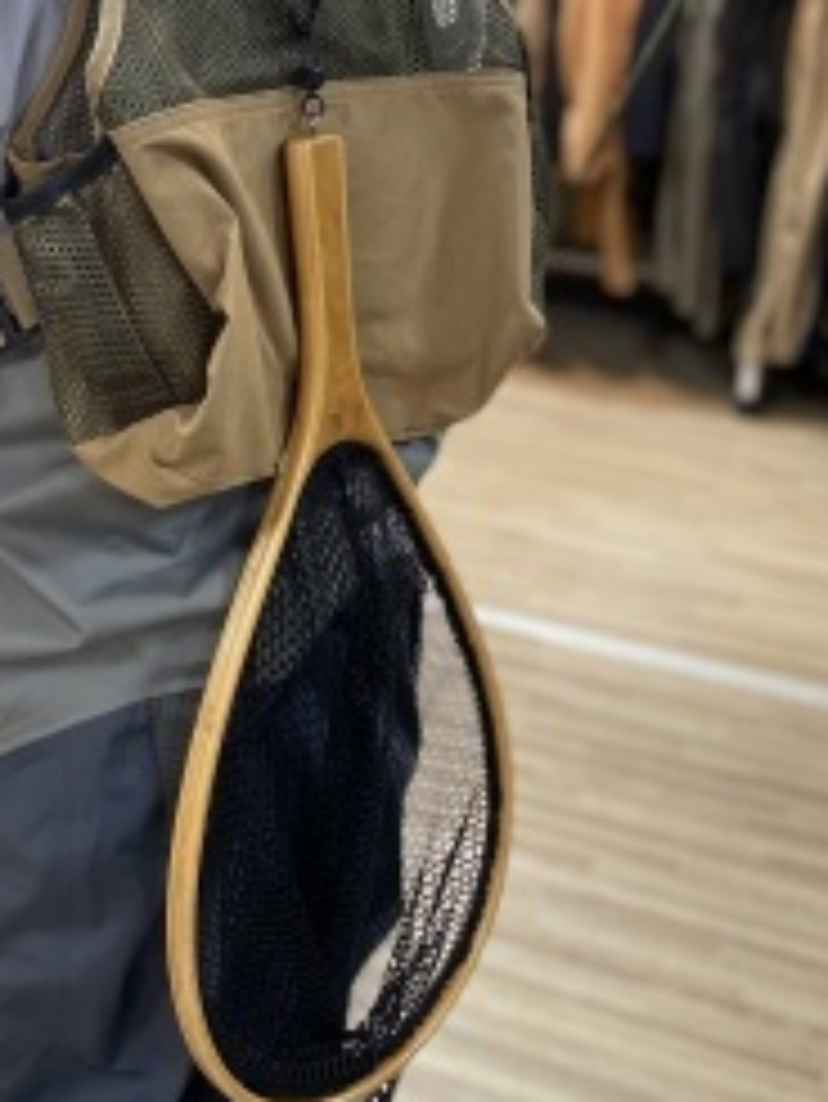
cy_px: 180
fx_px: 1689
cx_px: 115
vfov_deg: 34.7
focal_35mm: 53
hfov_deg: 26.8
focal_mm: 4.2
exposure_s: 1/50
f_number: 1.6
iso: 100
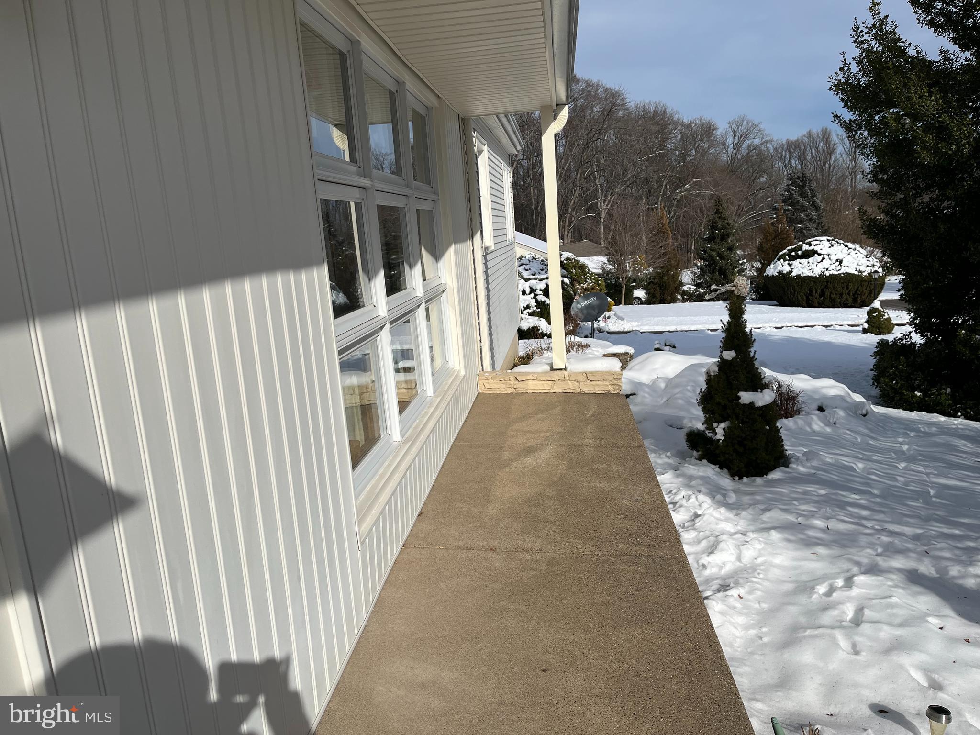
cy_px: 368
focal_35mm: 26
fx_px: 736
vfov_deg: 53.1
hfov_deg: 67.3
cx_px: 490
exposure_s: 1/10870
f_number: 1.6
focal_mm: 5.1
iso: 50
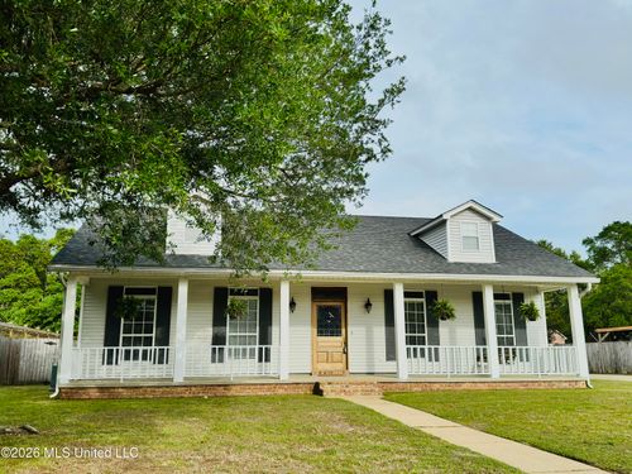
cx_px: 316
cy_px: 237
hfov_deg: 60.0
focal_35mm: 30
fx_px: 548
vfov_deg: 46.8
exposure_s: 1/4854
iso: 100
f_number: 1.78
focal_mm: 6.86
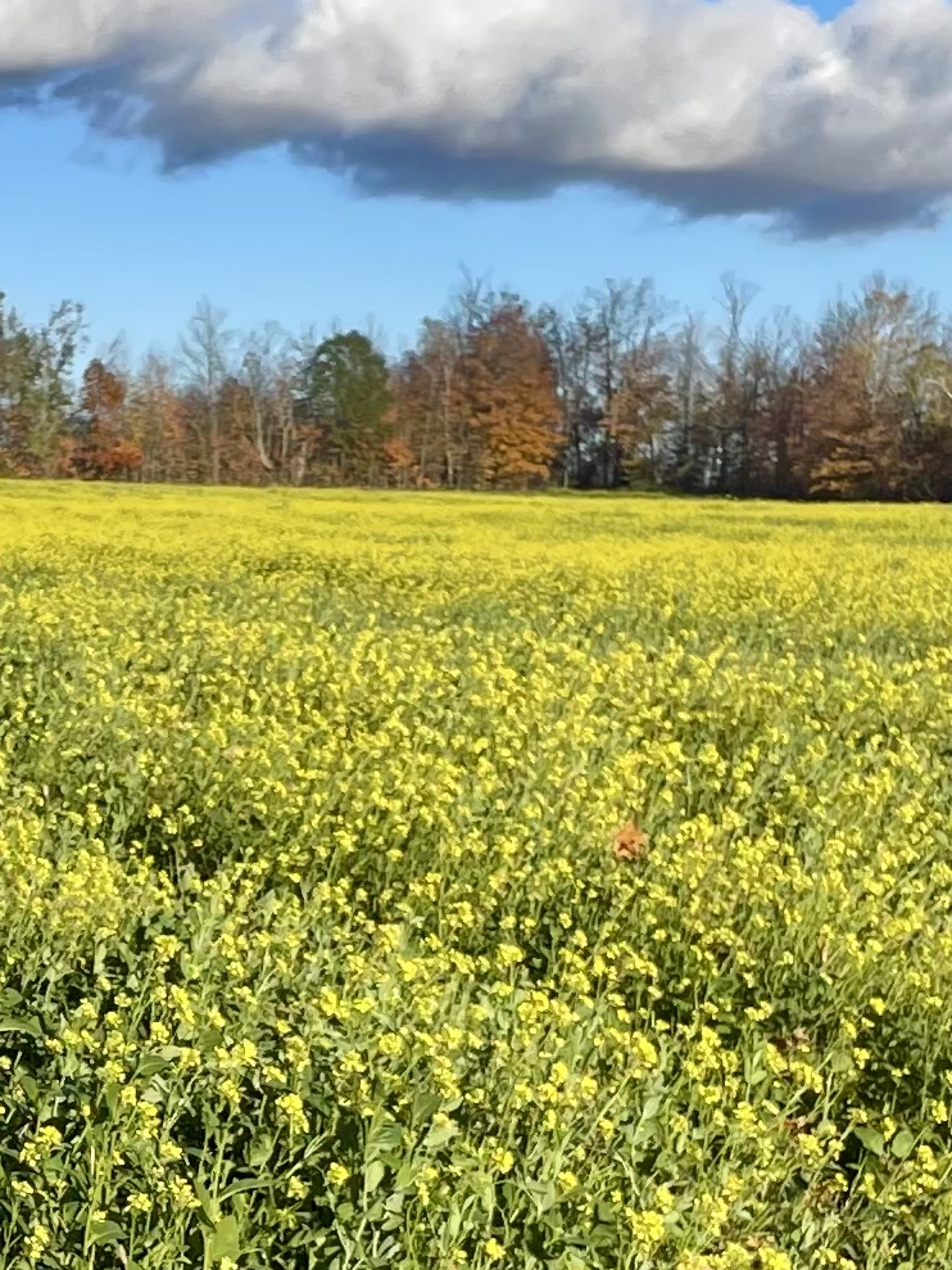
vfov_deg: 18.3
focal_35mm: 106
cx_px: -99
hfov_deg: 13.7
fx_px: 3886
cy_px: 1090
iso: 32
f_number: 1.6
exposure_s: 1/1092
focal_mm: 4.2
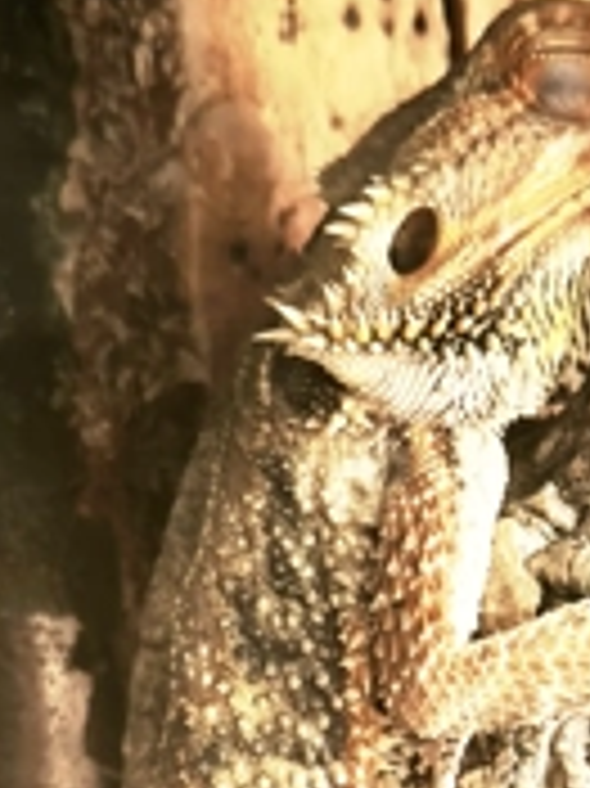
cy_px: 774
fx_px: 1820
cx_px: 473
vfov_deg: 23.5
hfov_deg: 18.2
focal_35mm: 80
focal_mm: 5.35
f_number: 1.7
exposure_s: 1/50
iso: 320
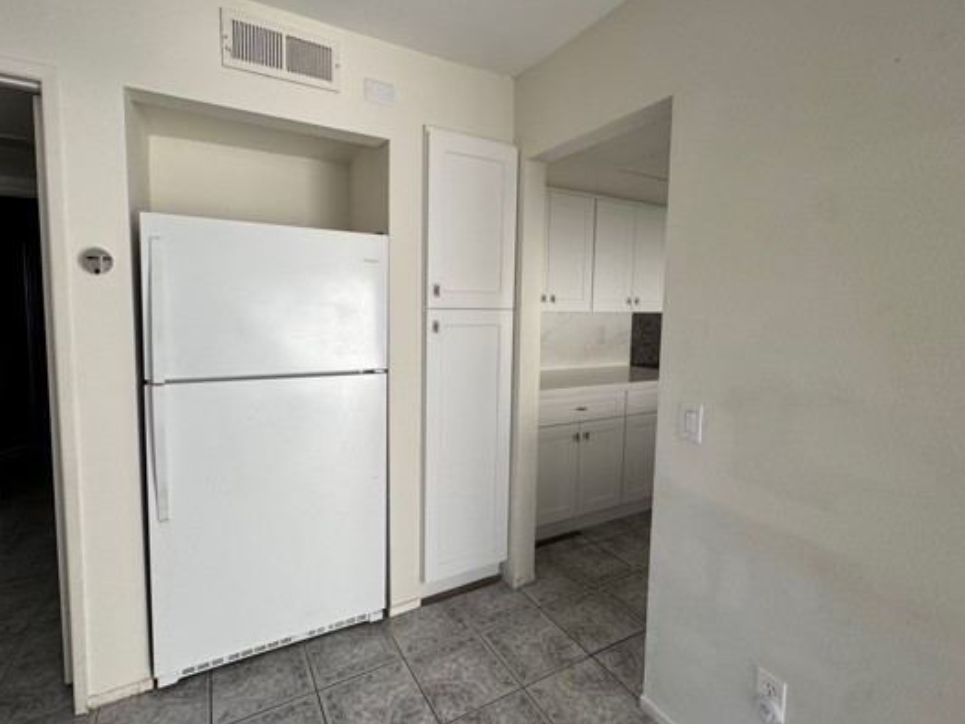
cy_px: 345
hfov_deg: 91.0
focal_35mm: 17
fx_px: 474
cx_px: 467
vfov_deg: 74.7
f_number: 2.2
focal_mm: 2.22
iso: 50
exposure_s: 1/99
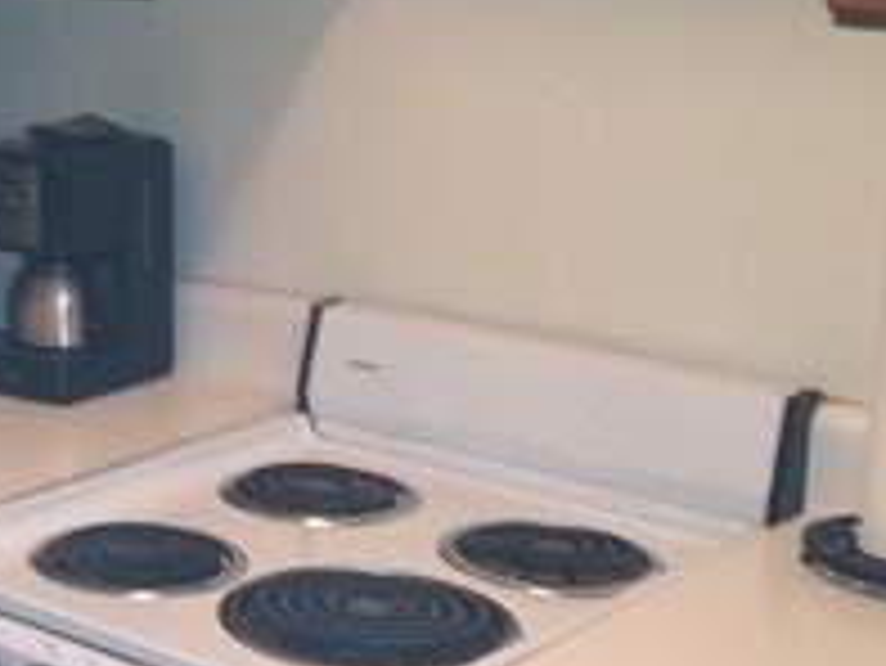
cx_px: -13
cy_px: 288
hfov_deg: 21.6
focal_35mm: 87
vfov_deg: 17.0
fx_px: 2228
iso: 100
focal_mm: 4.28
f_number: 2.4
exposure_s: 1/20
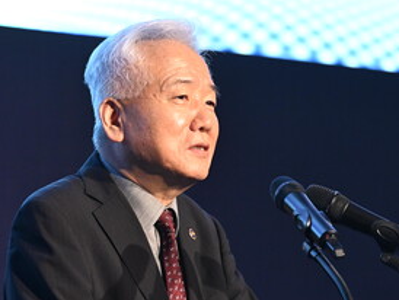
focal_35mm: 410
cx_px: 309
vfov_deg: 3.6
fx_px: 4730
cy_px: 220
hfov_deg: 4.8
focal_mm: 195
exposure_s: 1/125
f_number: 4.8
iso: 3200
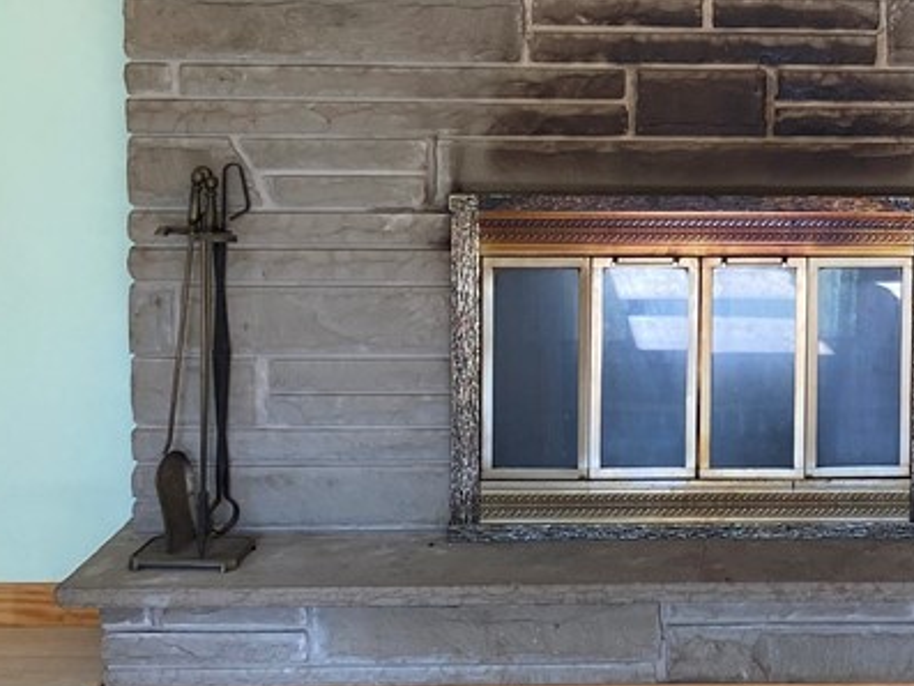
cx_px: 928
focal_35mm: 67
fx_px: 1770
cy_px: 18
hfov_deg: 27.2
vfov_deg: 21.3
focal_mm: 4.25
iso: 125
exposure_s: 1/121
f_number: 1.8
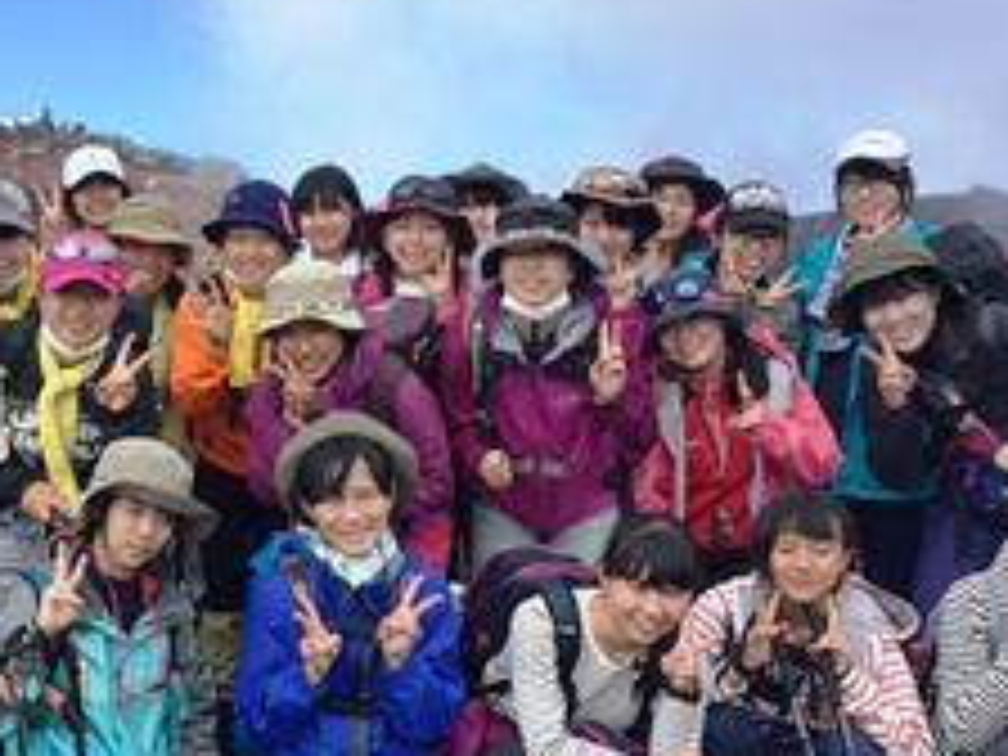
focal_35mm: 58
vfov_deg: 25.2
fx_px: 1689
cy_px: 400
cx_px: 162
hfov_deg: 32.1
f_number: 2.2
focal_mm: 4.15
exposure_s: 1/1582
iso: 32
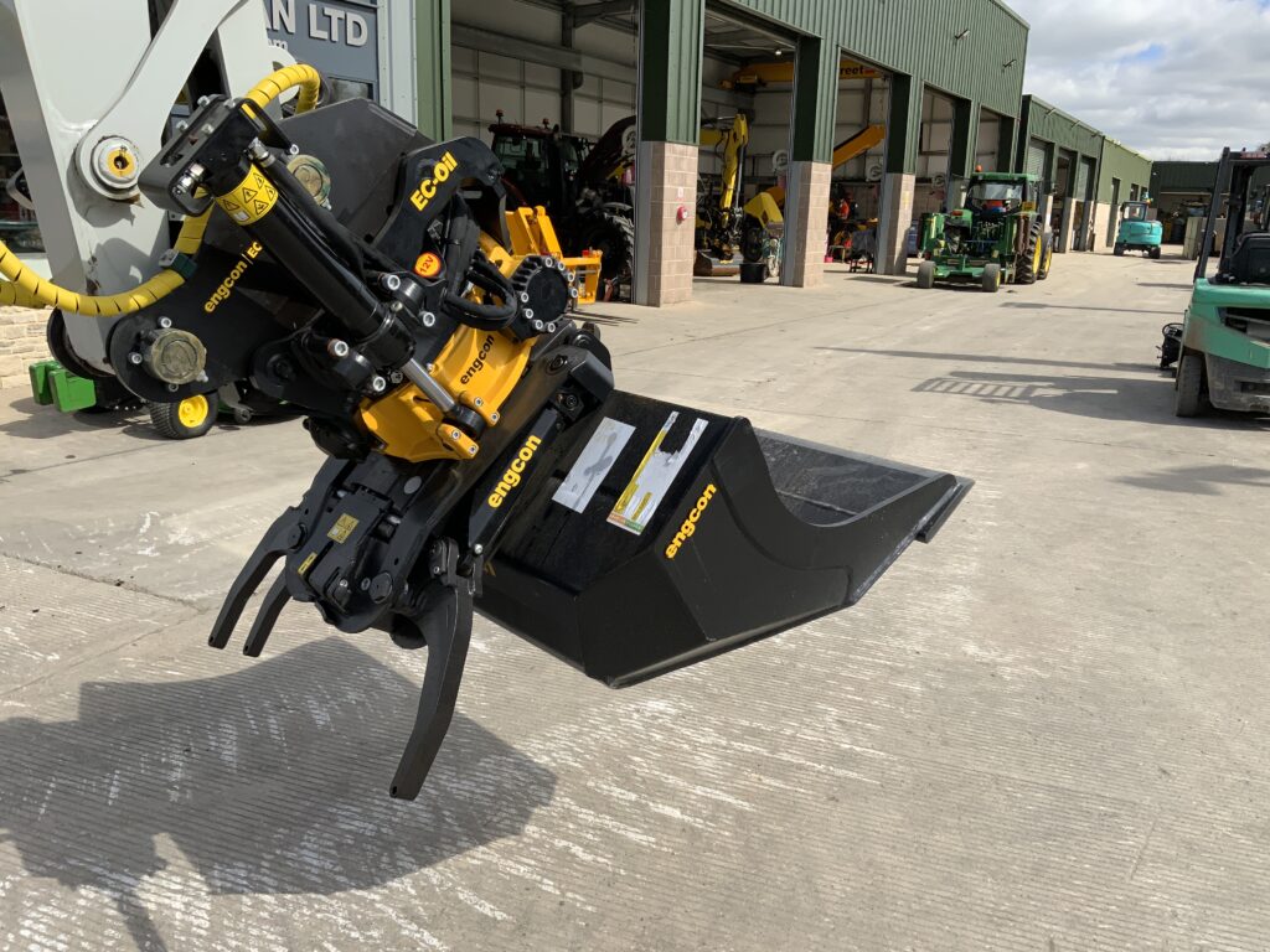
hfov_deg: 61.7
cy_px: 476
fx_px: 1064
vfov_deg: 48.2
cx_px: 635
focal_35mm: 29
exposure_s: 1/1195
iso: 16
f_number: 1.8
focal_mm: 3
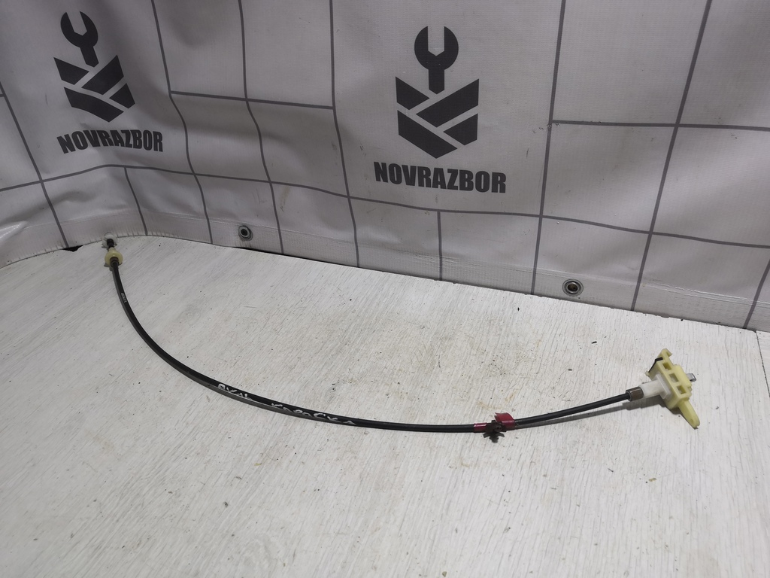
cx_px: 385
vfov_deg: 51.4
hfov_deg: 65.3
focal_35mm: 27
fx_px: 601
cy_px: 289
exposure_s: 1/100
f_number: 1.8
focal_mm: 3.95
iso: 80
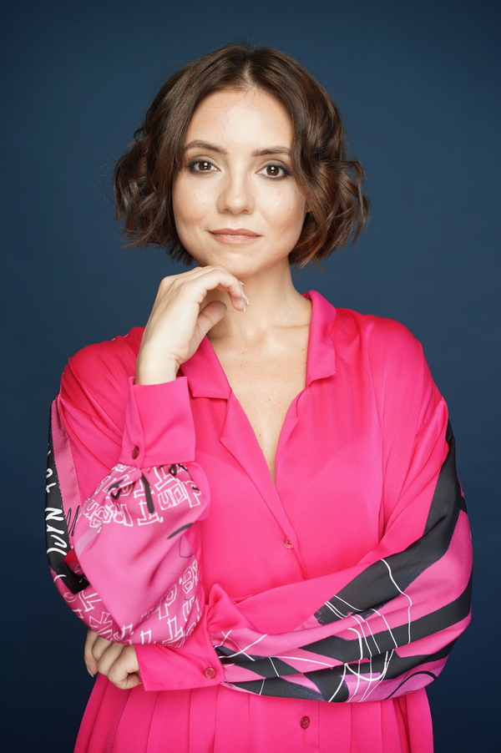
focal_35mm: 55
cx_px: 250
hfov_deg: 24.6
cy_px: 376
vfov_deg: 36.3
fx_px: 1150
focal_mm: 55
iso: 100
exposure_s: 1/125
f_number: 4
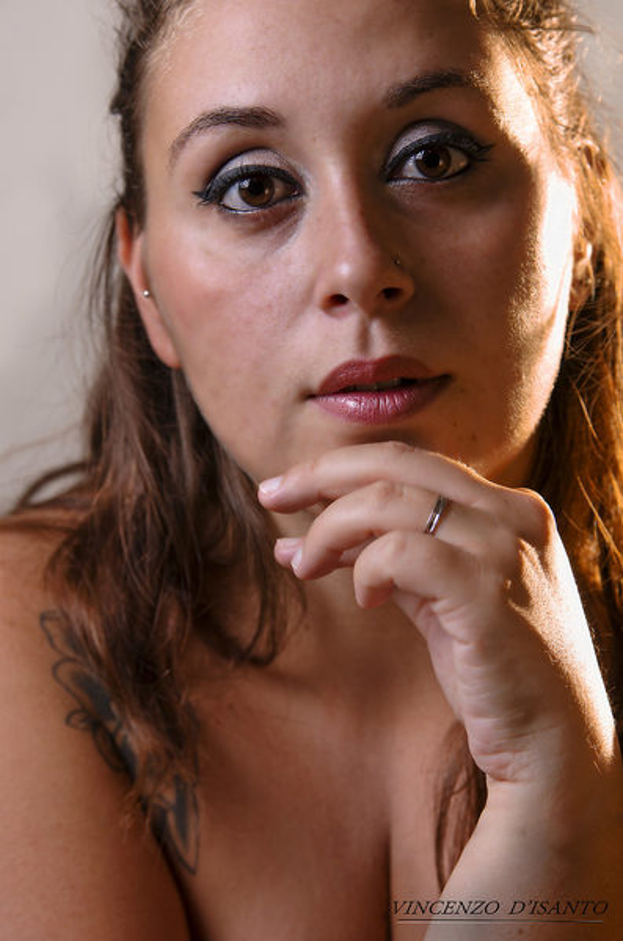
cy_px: 470
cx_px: 312
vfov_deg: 12.3
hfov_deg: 8.1
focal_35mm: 168
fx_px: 4383
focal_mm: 112
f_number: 5
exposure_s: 1/200
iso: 100
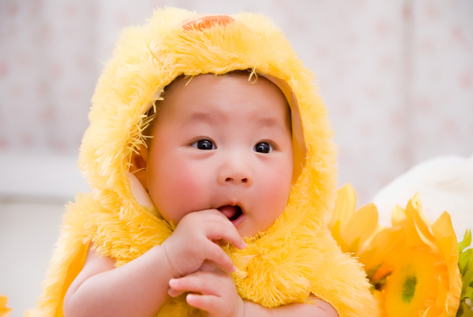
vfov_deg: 19.0
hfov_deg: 28.0
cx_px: 236
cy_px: 158
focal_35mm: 72
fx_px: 947
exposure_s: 1/125
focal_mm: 48
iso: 100
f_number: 3.2
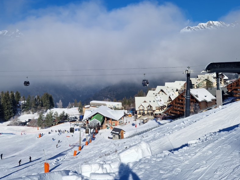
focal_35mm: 30
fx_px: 208
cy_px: 66
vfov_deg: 46.4
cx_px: 112
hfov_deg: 59.9
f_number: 1.8
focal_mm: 5.4
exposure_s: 1/3088
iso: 50
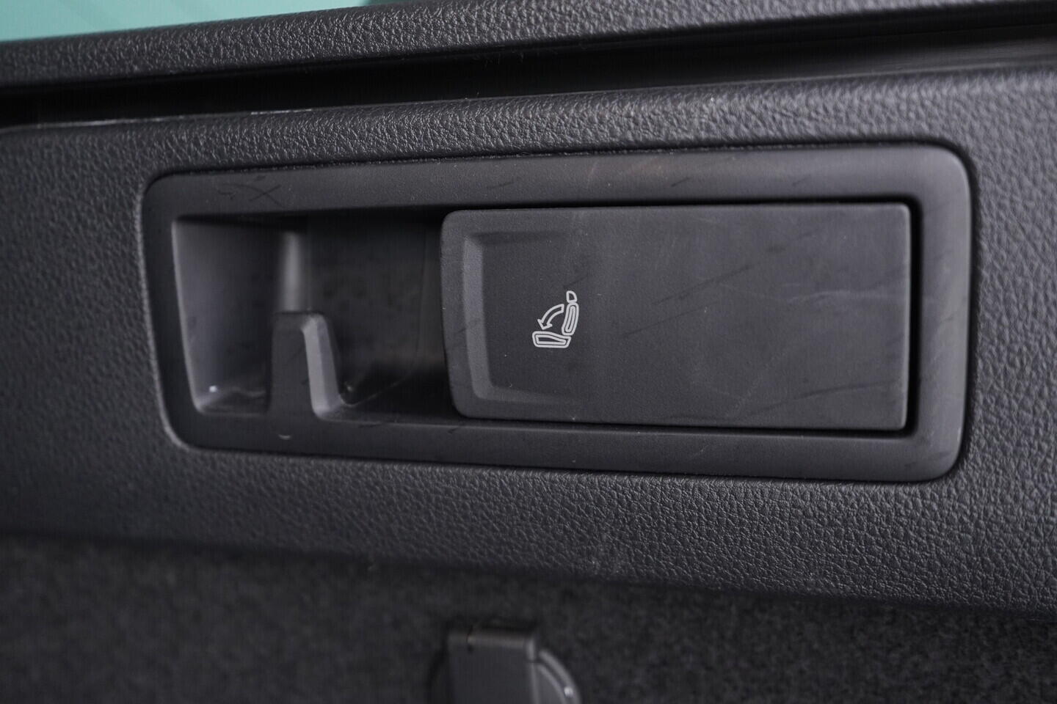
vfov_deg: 36.9
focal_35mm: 36
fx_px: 1057
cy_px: 352
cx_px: 528
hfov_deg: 53.1
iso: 1250
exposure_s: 1/40
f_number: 2.8
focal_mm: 24
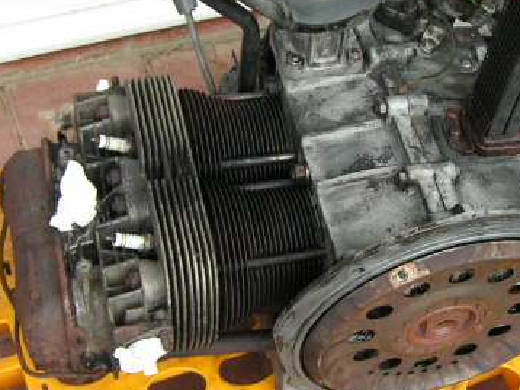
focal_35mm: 68
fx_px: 1021
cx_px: 378
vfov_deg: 21.6
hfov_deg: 28.2
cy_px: 189
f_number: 2.8
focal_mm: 6.3
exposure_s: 1/40
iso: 80
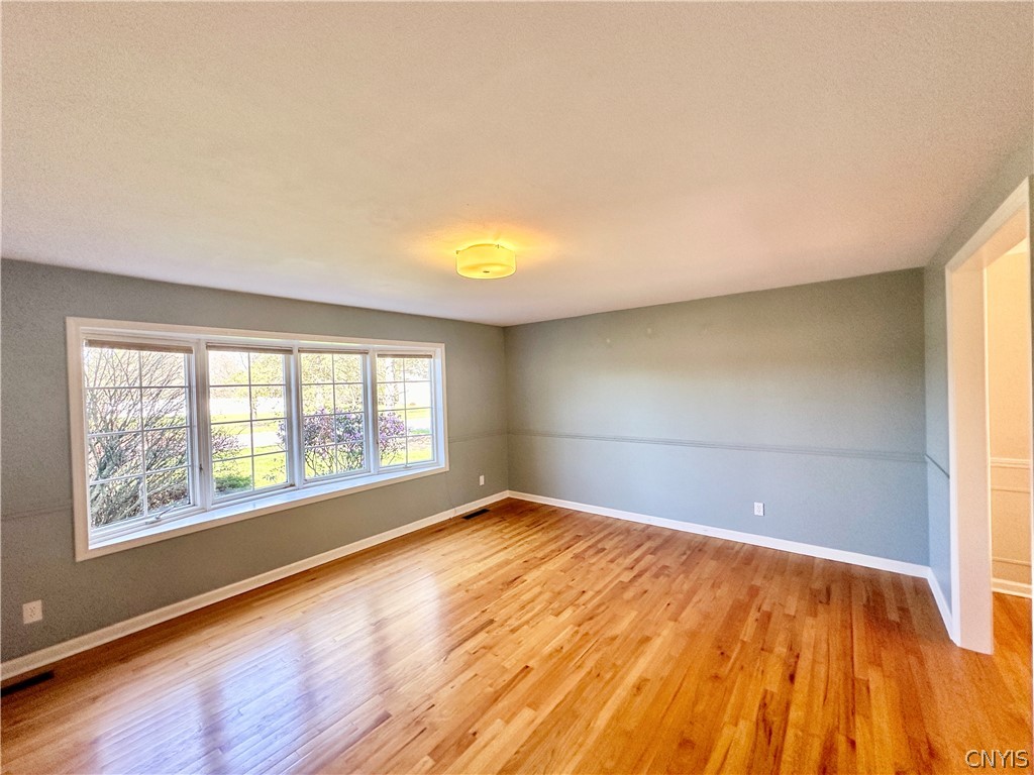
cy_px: 388
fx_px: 418
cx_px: 517
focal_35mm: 14
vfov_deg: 85.7
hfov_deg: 102.1
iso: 125
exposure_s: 1/120
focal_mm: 2.22
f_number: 2.2
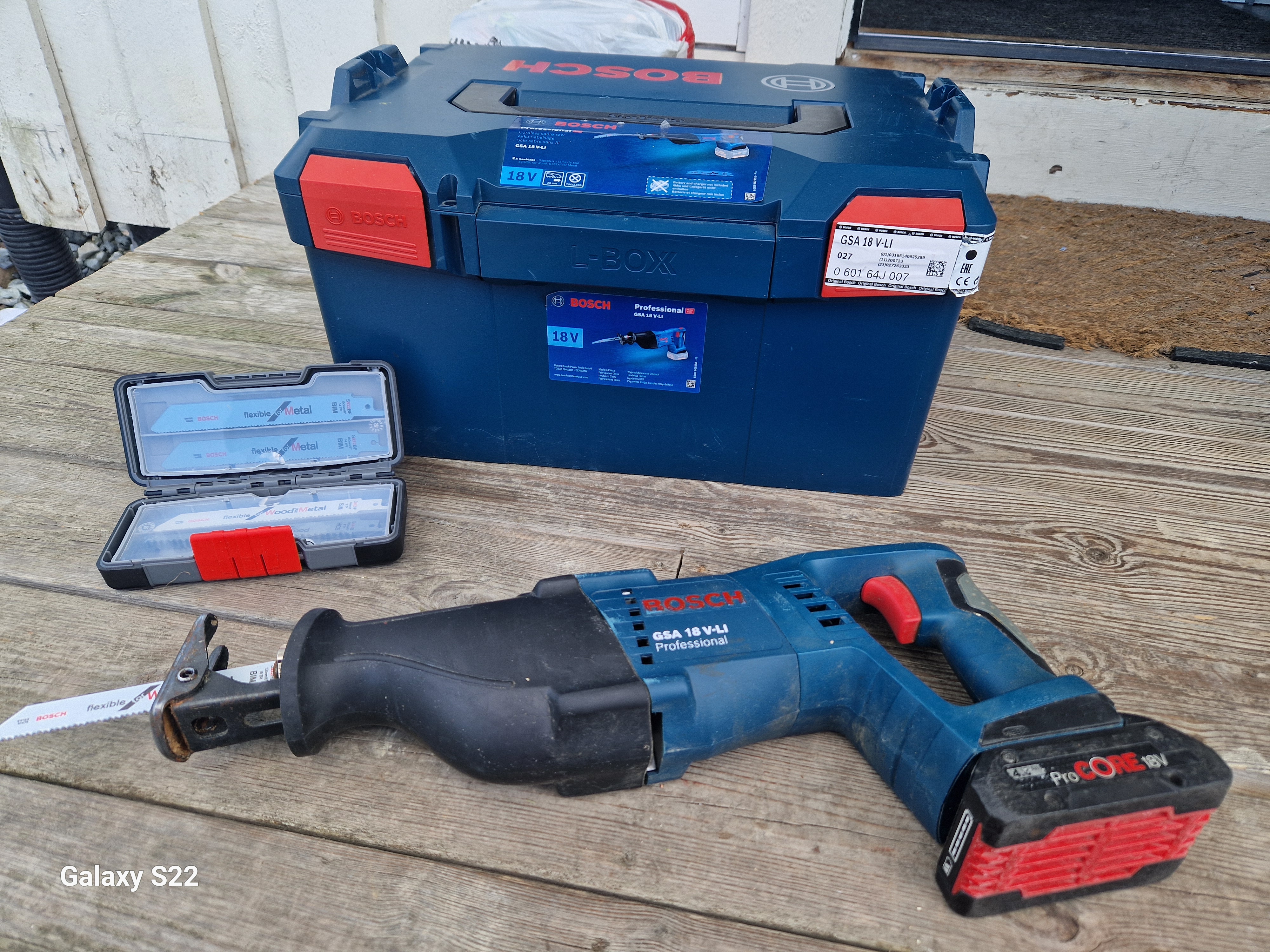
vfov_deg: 58.9
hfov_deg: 73.9
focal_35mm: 23
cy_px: 476
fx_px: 844
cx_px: 635
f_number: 1.8
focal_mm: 5.4
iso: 50
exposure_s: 1/235
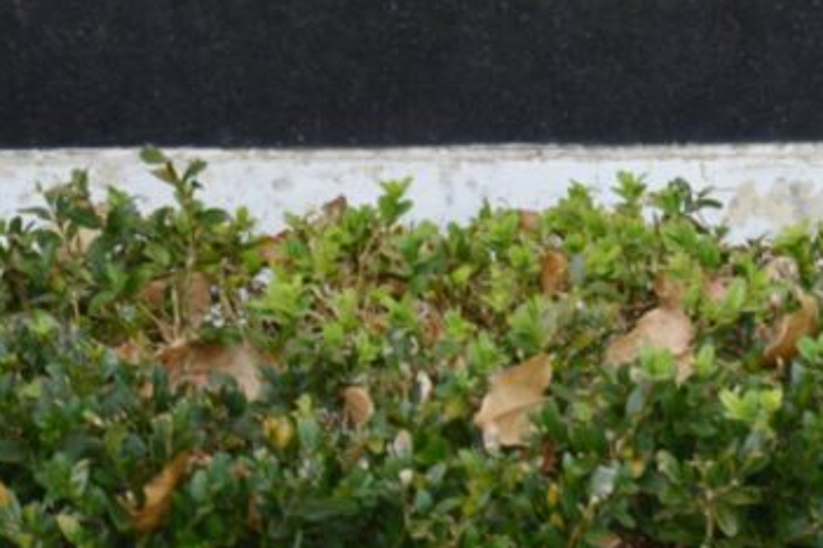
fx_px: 5497
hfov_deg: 8.5
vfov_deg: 5.7
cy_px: -165
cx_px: 661
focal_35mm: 240
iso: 100
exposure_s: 1/60
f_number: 5.6
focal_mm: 55
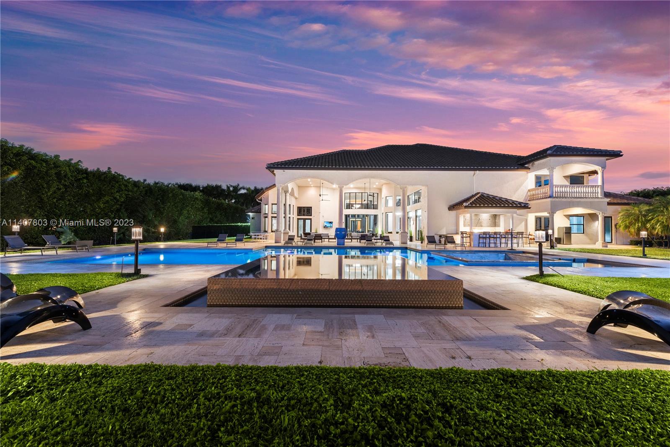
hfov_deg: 104.2
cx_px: 335
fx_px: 261
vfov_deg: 81.3
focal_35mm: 14
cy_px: 224
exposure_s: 20
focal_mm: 14
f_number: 8
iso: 200
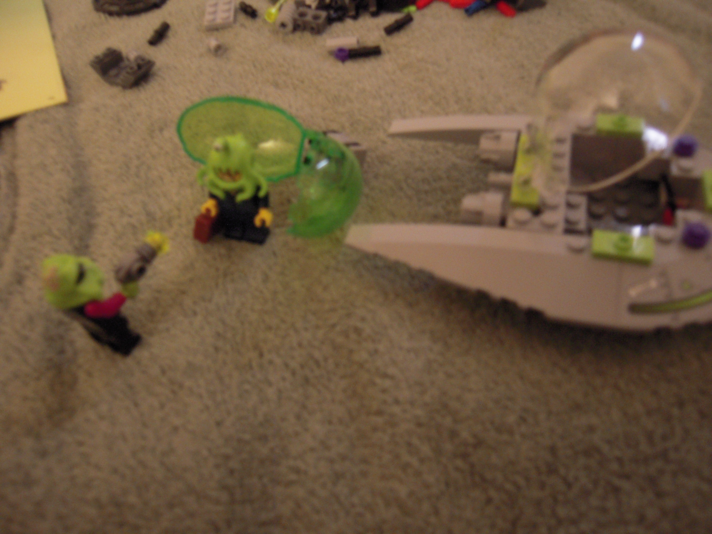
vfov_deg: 49.7
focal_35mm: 28
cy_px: 267
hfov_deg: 63.4
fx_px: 576
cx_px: 356
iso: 400
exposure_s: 1/5
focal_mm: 5
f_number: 2.7
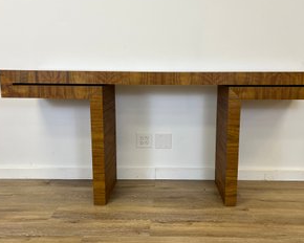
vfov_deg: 48.5
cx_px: 167
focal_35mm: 30
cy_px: 119
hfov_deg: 58.7
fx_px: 270
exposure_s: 1/120
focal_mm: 5.7
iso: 80
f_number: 1.5
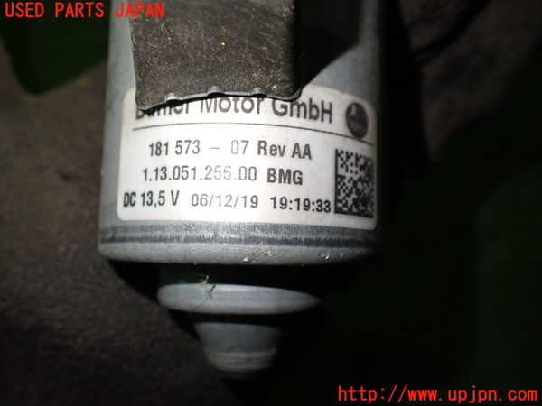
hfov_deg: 60.0
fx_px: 470
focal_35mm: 30
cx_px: 271
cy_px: 203
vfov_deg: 46.8
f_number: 2.3
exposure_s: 1/125
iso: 320
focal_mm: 5.4
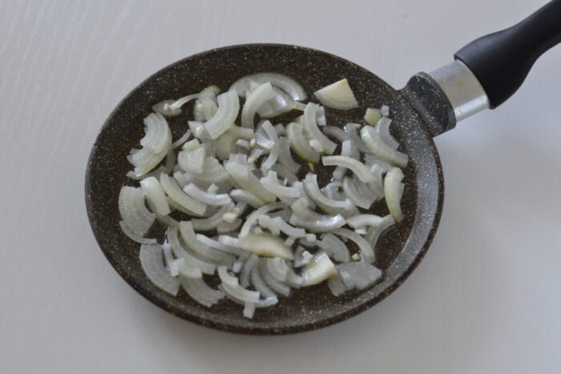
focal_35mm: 75
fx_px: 1169
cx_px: 280
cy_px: 187
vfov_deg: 18.2
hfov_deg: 27.0
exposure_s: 1/60
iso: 400
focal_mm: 50
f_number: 3.5
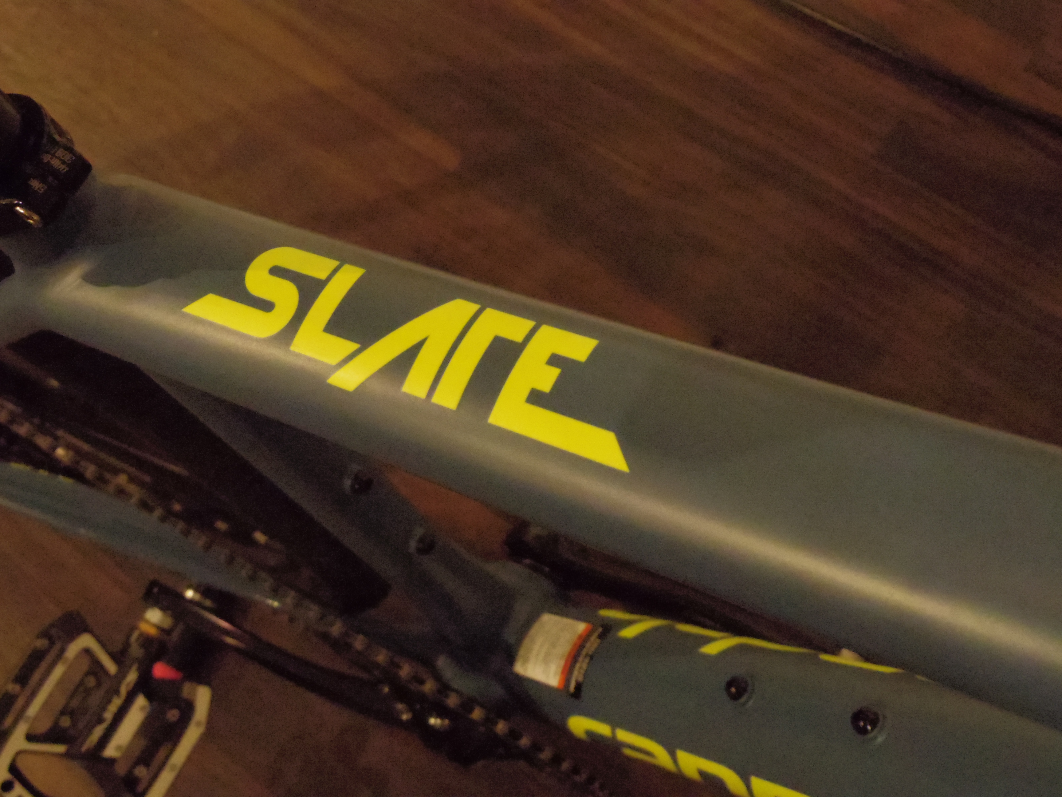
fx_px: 1166
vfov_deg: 37.7
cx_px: 531
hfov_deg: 49.0
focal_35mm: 38
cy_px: 398
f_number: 3.2
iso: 6400
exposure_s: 1/60
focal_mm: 6.9
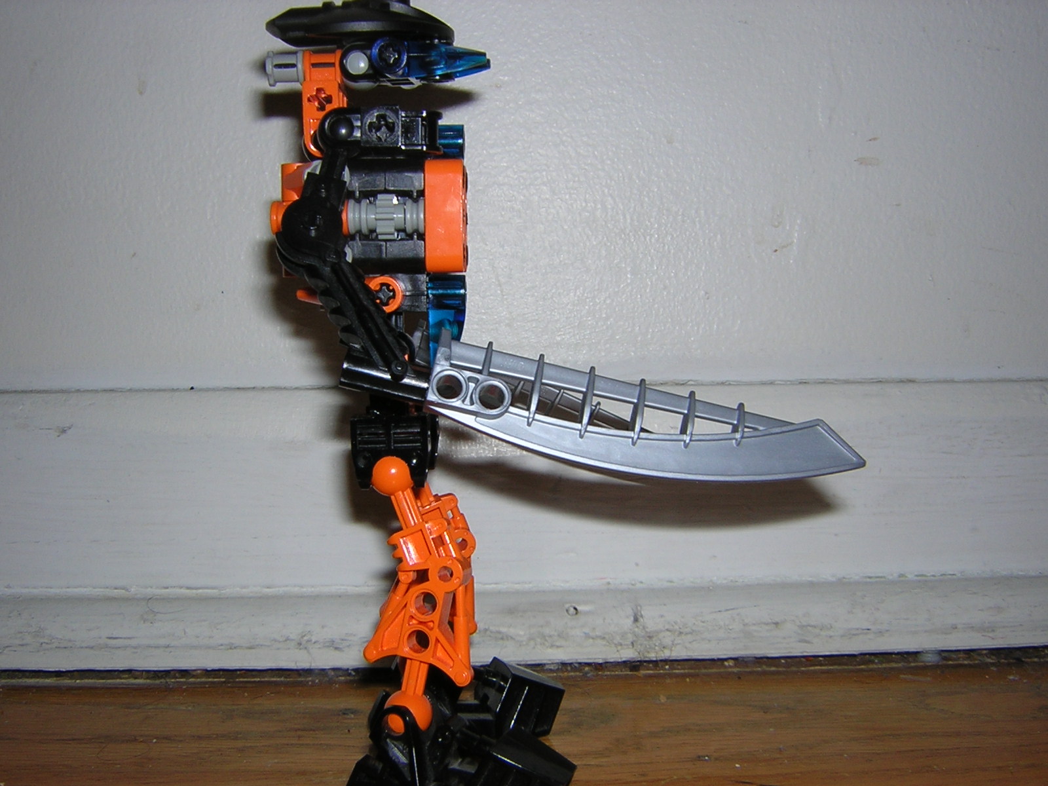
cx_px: 524
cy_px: 393
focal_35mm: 36
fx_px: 1090
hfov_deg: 51.4
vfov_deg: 39.7
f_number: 5.2
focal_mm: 4.7
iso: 100
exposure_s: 1/60.1
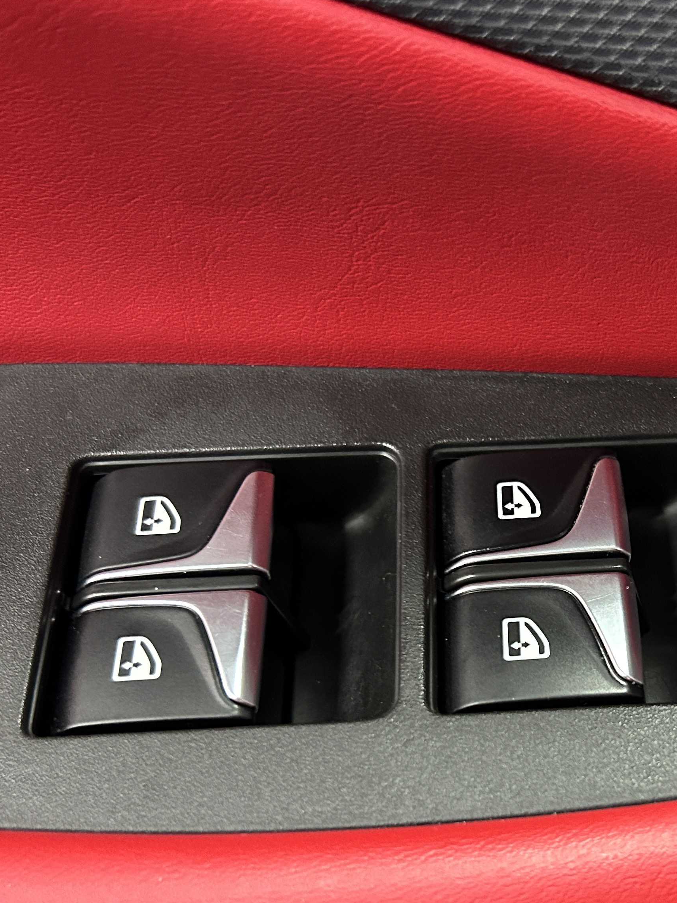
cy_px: 584
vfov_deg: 40.8
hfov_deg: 30.5
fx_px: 1200
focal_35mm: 46
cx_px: 575
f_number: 1.5
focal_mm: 5.7
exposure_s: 1/40
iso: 640
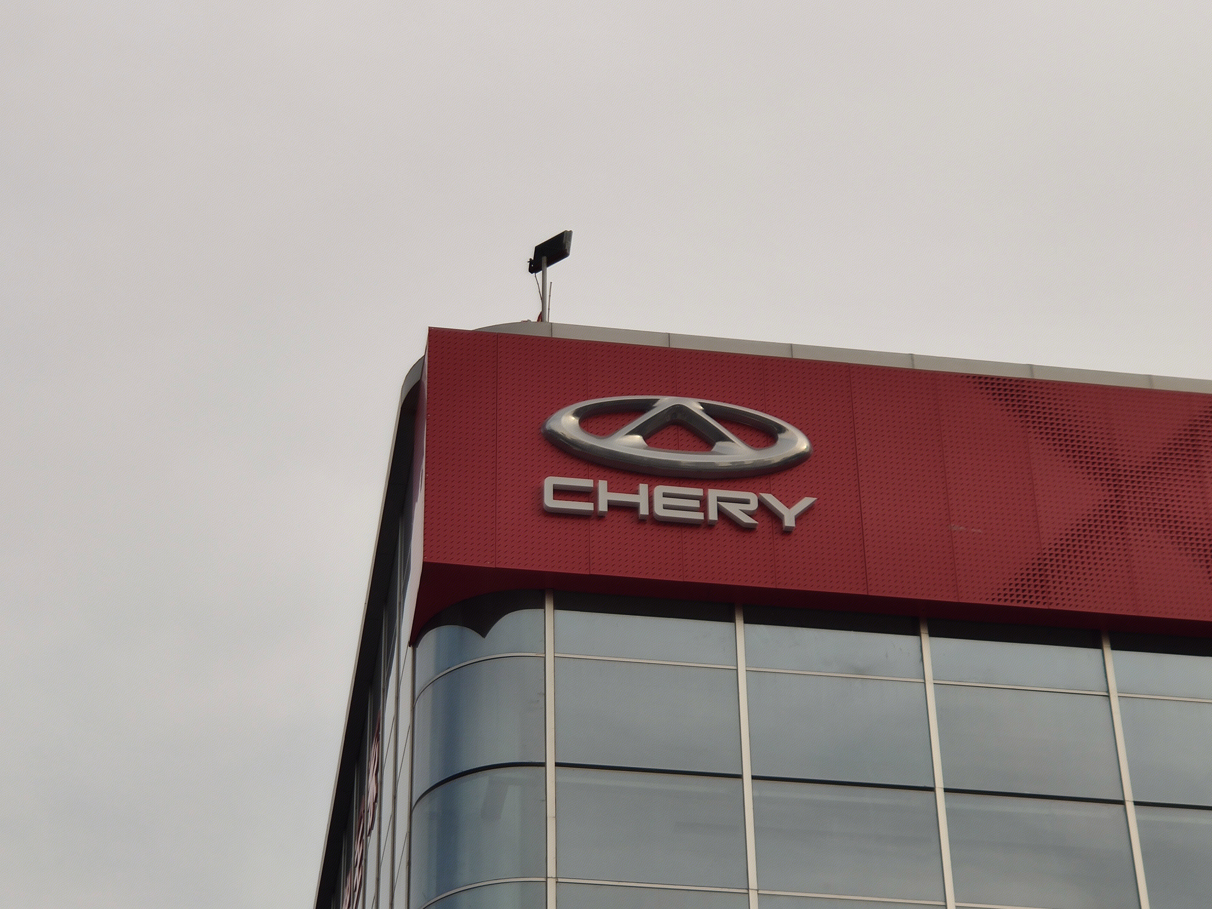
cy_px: 454
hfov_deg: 24.4
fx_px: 2801
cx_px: 606
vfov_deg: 18.4
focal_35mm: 80
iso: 100
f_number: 2.2
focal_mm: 6.22
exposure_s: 1/607
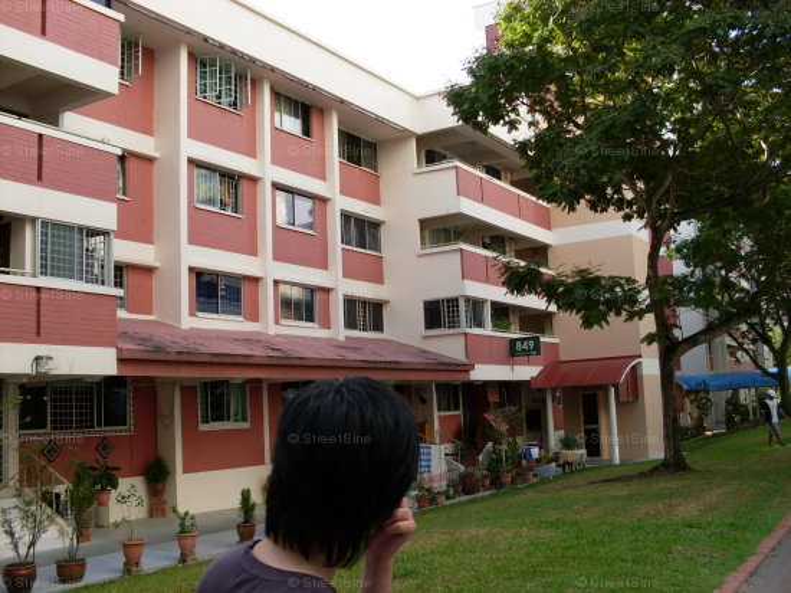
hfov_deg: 49.0
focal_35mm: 38
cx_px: 396
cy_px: 296
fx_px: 868
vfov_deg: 37.7
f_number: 2.8
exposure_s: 1/350
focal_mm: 6.3
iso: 80
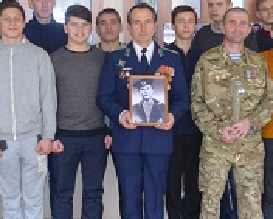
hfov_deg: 22.2
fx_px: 695
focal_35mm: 86
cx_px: 107
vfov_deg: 17.9
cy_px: 136
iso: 1250
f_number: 3.5
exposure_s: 1/60
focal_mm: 18
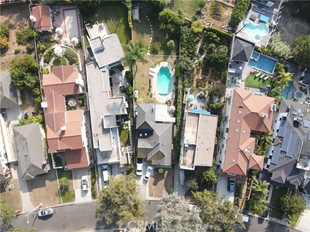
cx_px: 155
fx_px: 215
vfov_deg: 56.8
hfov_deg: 71.6
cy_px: 116
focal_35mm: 24
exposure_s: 1/180
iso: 100
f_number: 2.8
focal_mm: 4.5
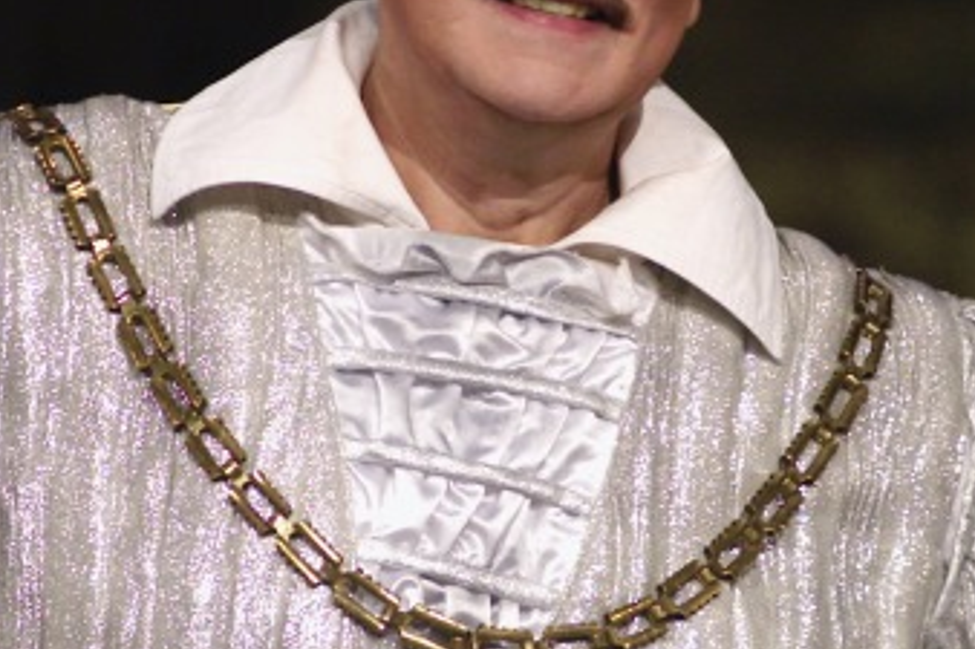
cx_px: 499
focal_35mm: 908
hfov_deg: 2.3
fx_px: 24579
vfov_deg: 1.5
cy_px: 402
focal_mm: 200
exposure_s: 1/350
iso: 800
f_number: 2.8
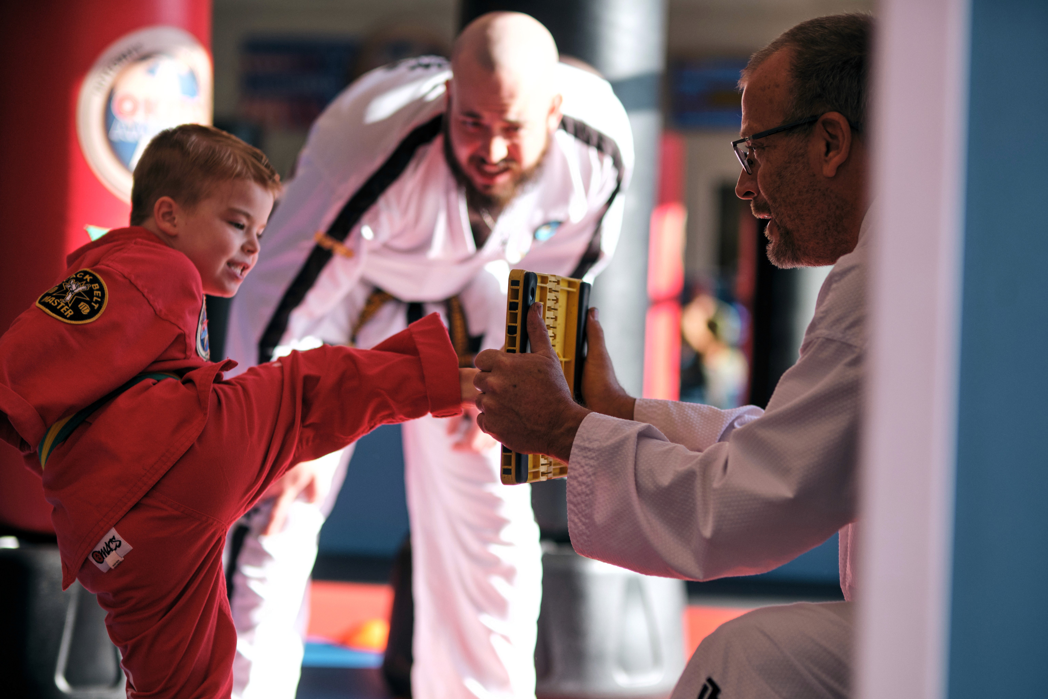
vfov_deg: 18.2
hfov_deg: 27.0
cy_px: 350
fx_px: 2183
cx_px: 524
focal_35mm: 75
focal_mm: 50
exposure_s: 1/2700
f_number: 1.6
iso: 160
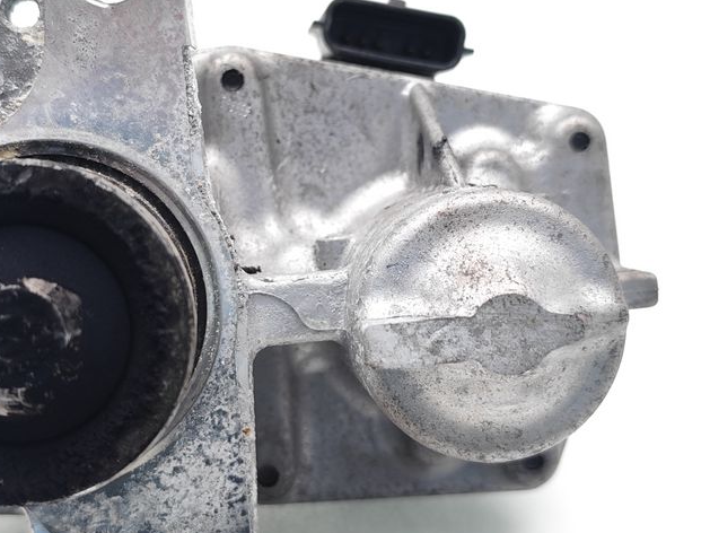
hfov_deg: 33.7
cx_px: 292
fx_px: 1169
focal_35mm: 57
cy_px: 260
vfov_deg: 25.7
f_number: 1.65
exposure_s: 1/100
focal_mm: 6.19
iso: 125
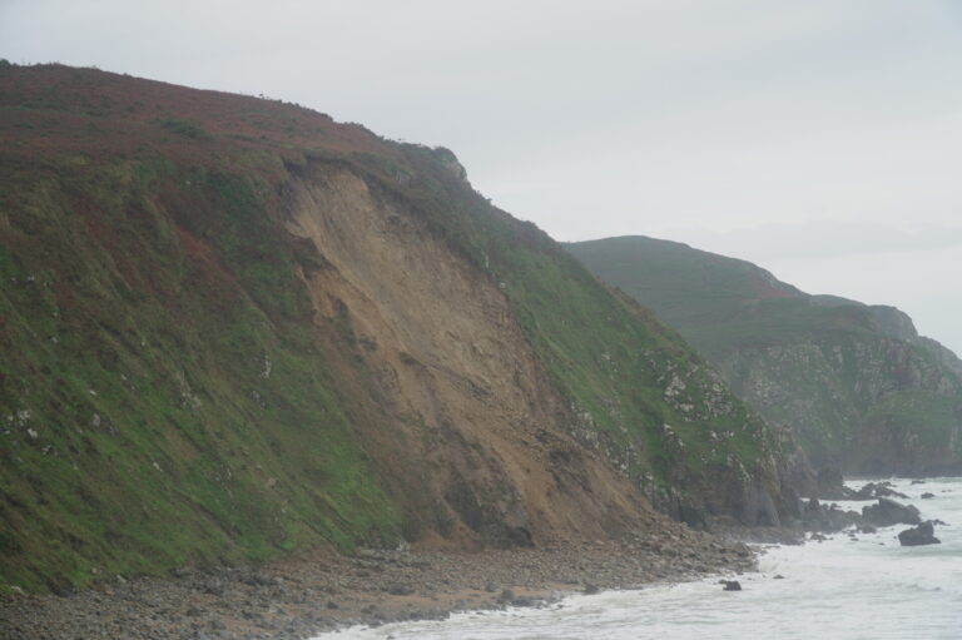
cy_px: 320
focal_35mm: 84
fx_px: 2243
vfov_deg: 16.2
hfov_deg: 24.2
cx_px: 481
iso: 125
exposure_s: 1/160
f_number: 5.6
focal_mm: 56
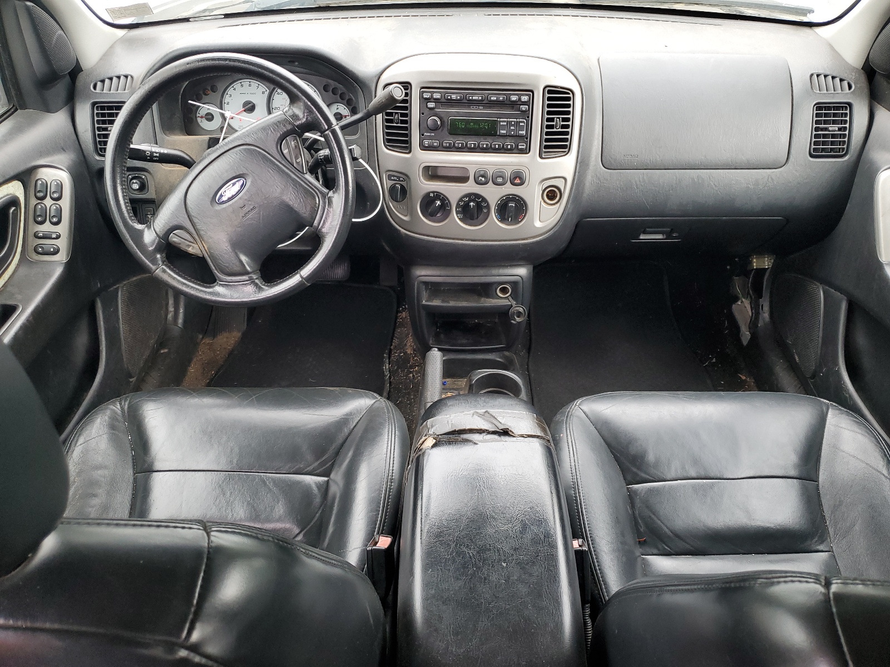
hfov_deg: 67.3
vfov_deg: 53.1
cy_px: 334
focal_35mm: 26
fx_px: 668
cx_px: 445
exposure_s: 1/120
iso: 67
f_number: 1.5
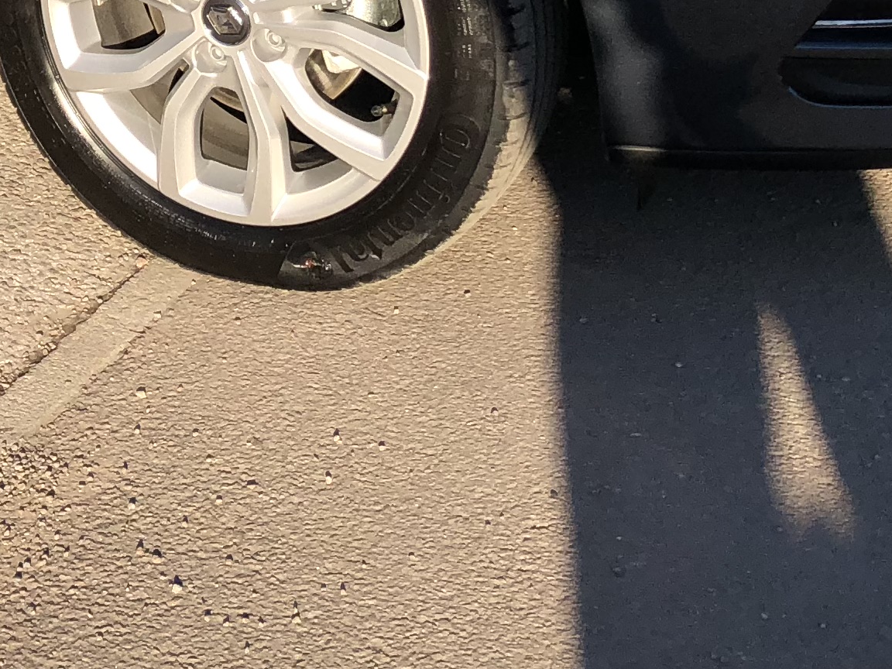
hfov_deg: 19.1
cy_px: -479
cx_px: -125
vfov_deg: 13.7
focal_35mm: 98
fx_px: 2525
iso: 20
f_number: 1.8
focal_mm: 3.99
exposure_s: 1/1567
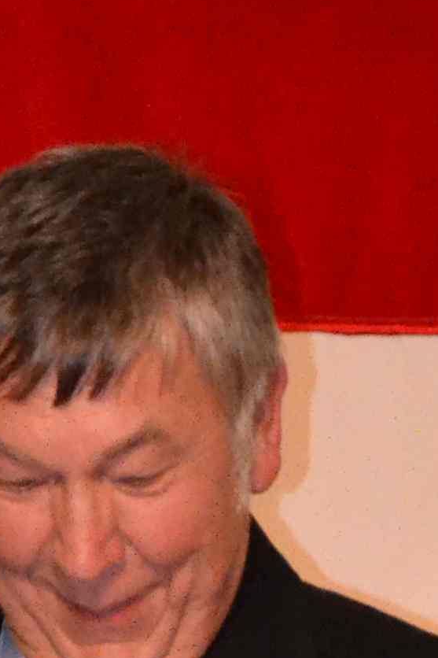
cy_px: 1663
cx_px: 43
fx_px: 10570
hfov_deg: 2.4
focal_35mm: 579
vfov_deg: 3.5
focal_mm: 70
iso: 3200
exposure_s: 1/60
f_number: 5.3
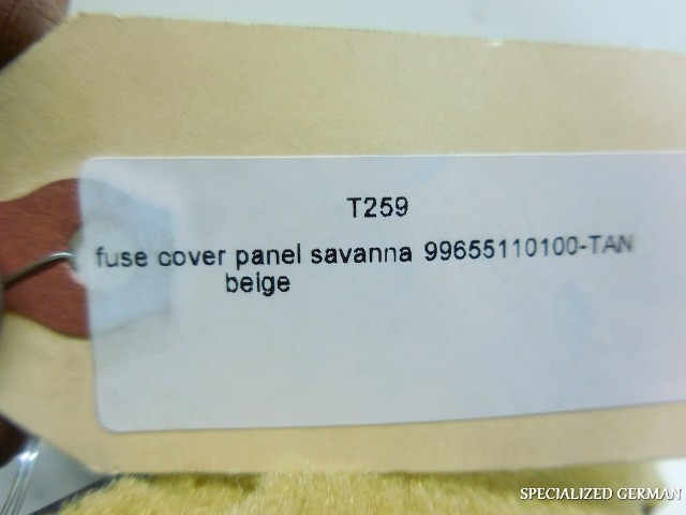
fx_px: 495
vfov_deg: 54.9
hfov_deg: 69.4
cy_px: 258
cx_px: 343
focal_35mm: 25
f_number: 3.3
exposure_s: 1/80
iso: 125
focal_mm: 4.5
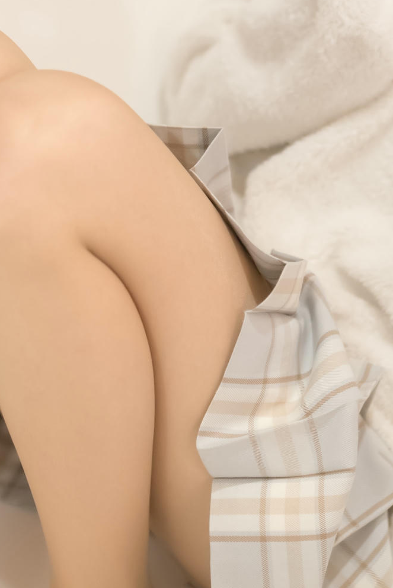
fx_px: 1734
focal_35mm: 106
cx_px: 254
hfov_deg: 12.9
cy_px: 101
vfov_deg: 19.0
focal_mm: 35
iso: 2000
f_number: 1.8
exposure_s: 1/125
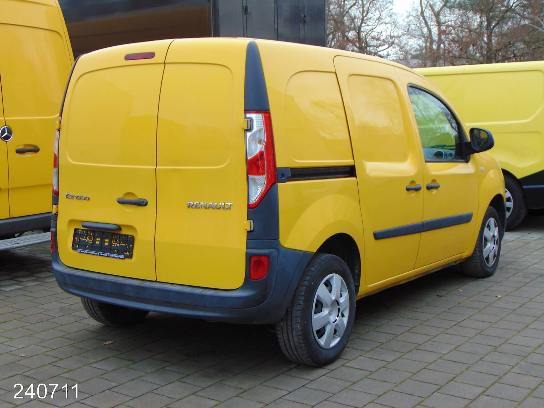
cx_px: 272
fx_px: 786
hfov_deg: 38.2
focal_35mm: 50
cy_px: 204
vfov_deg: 29.1
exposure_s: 1/30
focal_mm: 9
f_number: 3.5
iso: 80
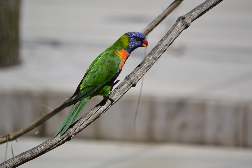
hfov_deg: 4.6
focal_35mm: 450
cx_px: 126
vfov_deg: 3.1
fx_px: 3150
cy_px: 84
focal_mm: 300
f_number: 5.6
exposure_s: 1/500
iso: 110
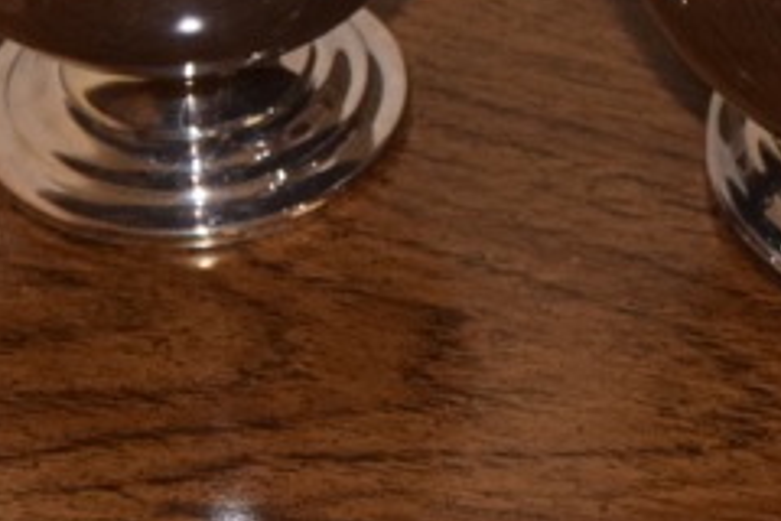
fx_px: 7442
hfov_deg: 6.0
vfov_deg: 4.0
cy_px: -422
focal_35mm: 343
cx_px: 963
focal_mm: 55
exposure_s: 1/60
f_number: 5.6
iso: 1600
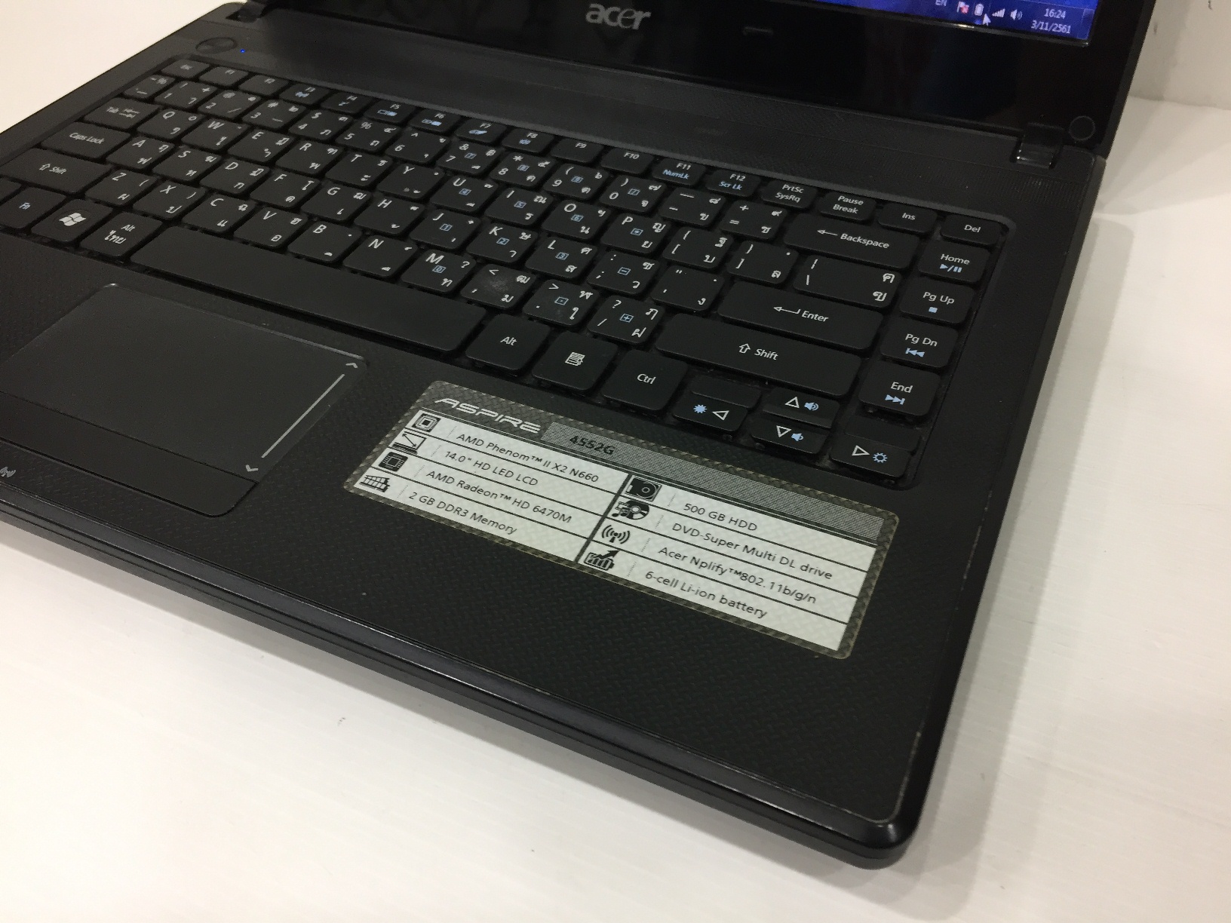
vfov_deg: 48.2
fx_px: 1031
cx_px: 616
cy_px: 462
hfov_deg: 61.7
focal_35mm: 29
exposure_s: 1/33
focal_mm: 4.15
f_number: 2.2
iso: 100
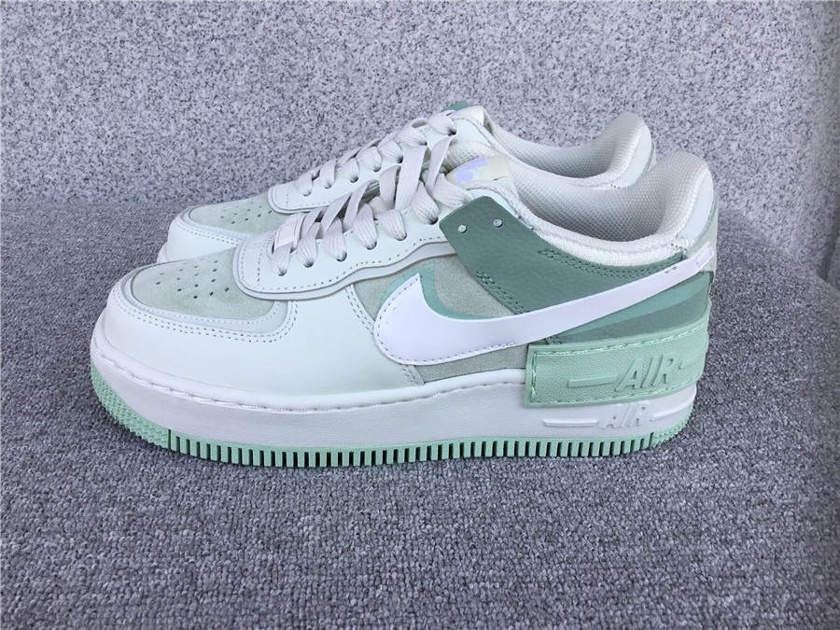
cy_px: 315
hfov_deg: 58.4
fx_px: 752
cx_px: 420
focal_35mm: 31
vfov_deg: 45.4
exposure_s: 1/392
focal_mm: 3.3
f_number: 2.4
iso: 25
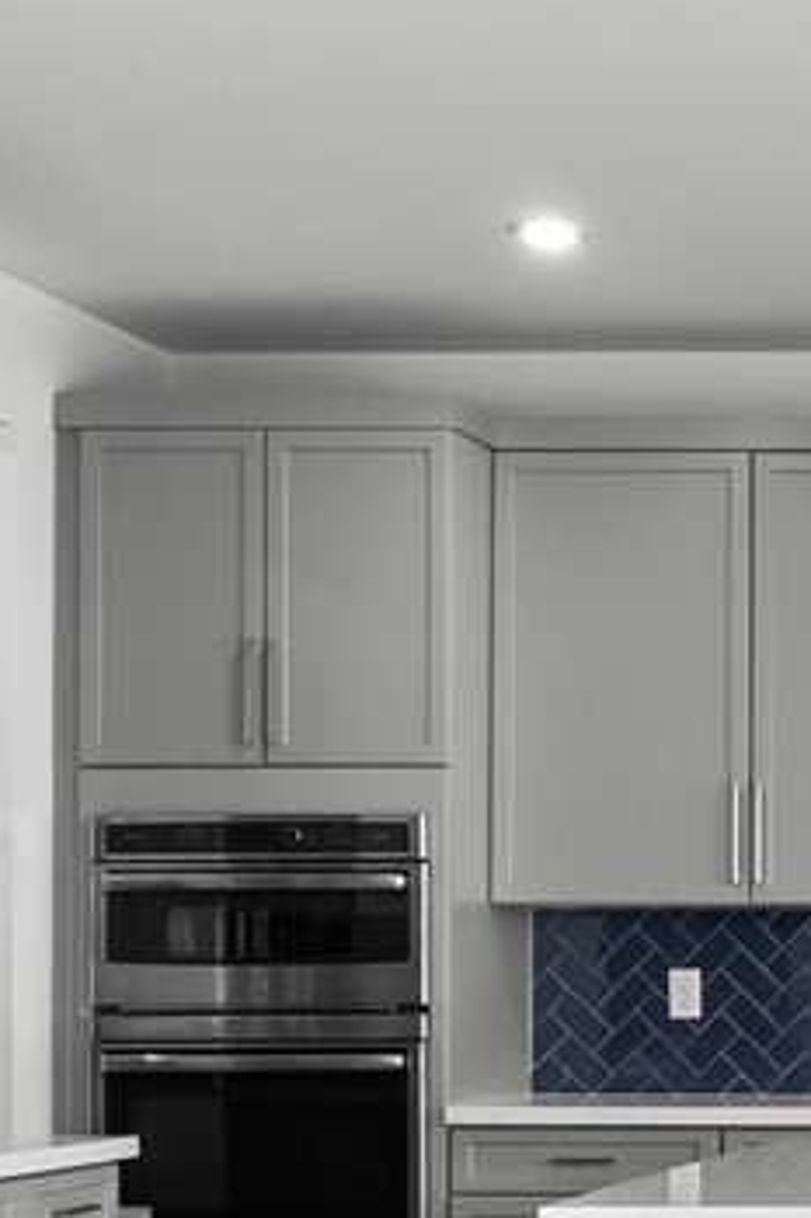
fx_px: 2943
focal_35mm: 87
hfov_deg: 14.0
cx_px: 1434
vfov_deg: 23.1
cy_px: 947
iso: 400
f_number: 8
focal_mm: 19
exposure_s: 1/20
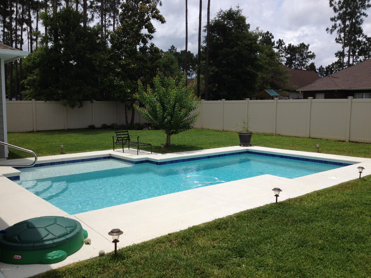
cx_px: 186
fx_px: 375
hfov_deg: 52.6
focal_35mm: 35
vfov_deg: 40.7
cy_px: 139
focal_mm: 4.28
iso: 50
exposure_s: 1/3067
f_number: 2.4
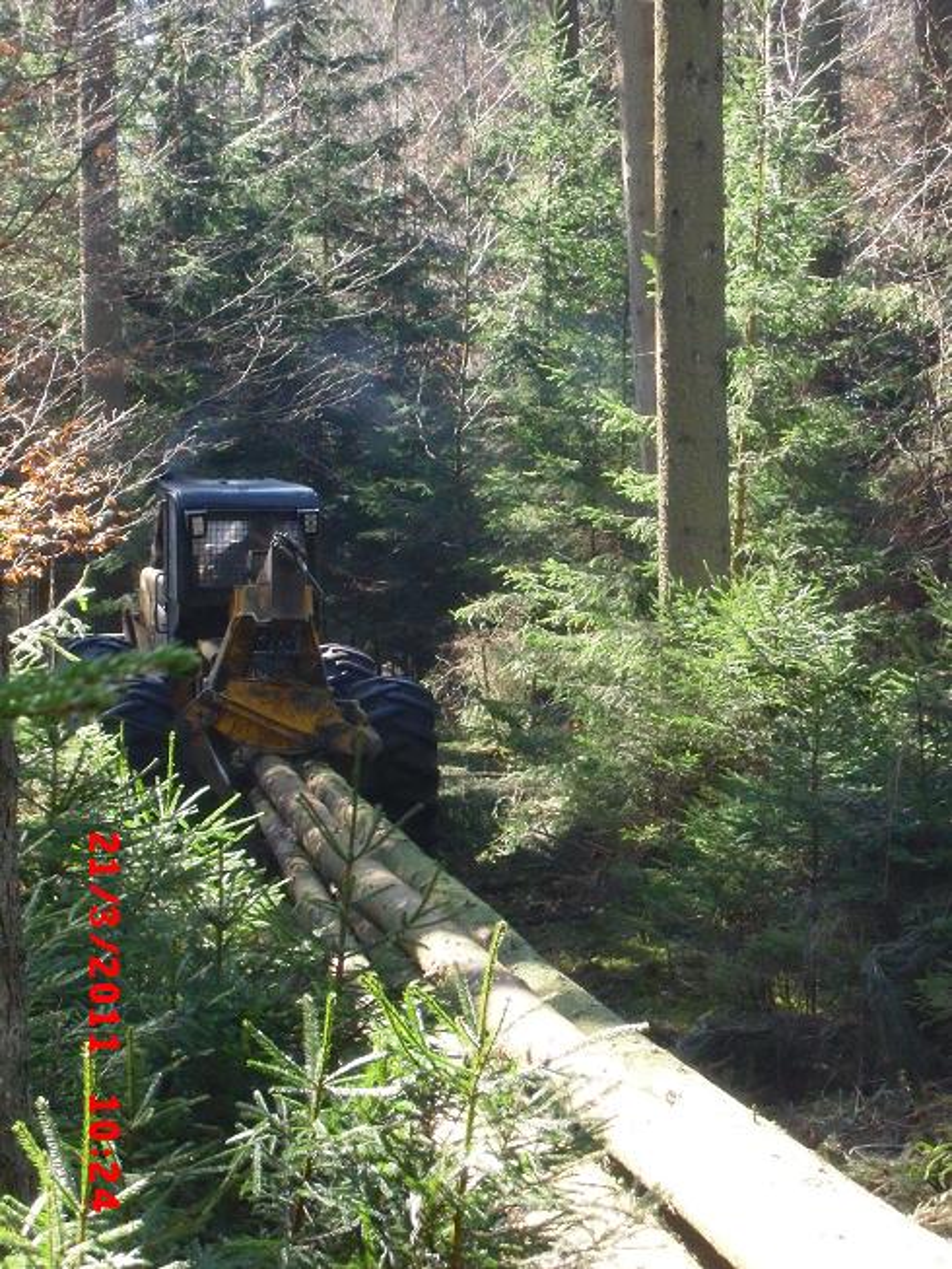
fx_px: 4106
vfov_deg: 17.6
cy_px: 634
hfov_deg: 13.2
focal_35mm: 112
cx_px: 476
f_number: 5.9
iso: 400
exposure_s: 1/100
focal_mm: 18.6
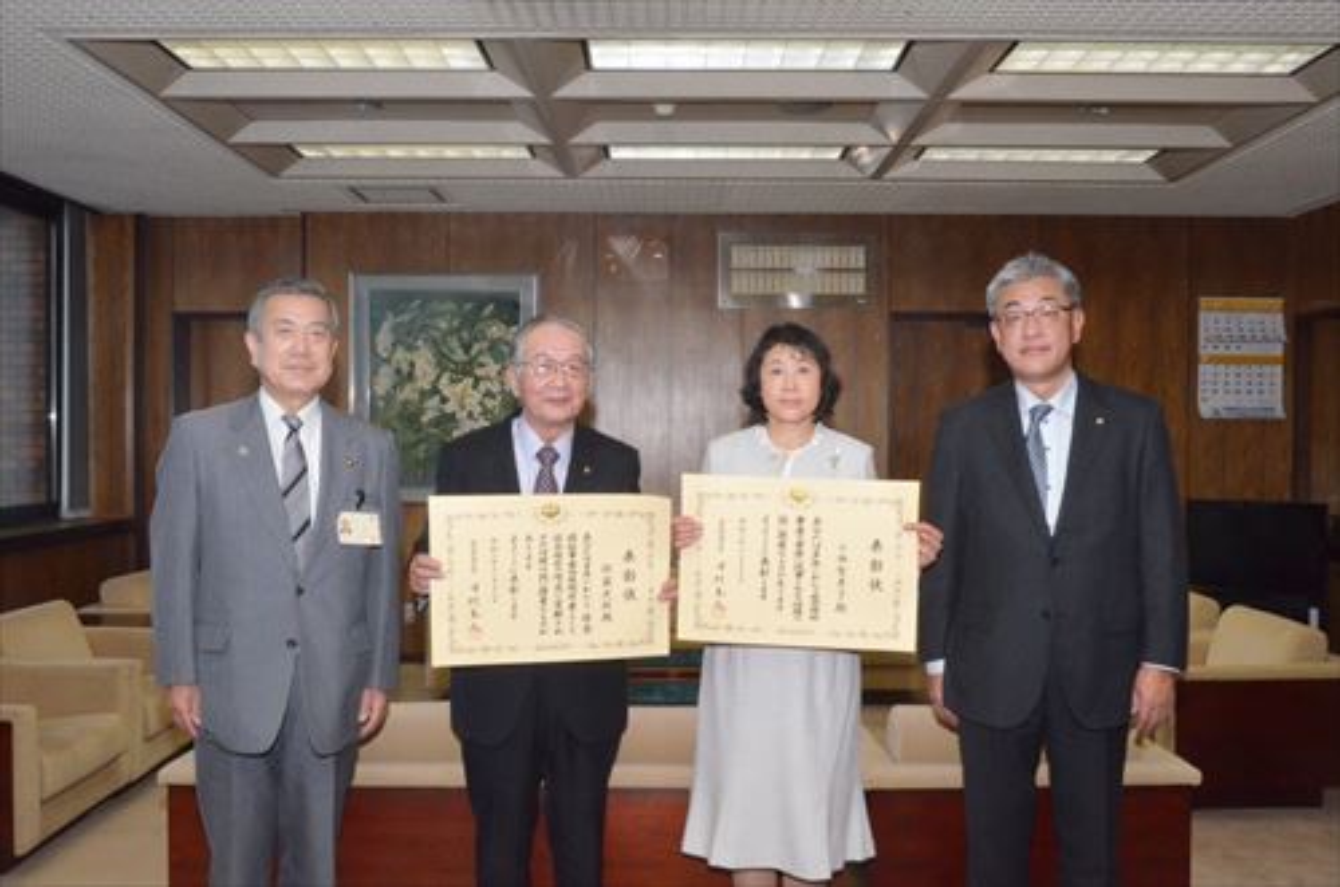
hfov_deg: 53.2
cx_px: 670
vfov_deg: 36.7
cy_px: 444
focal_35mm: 36
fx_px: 1337
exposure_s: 1/60
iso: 3200
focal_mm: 24
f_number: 25
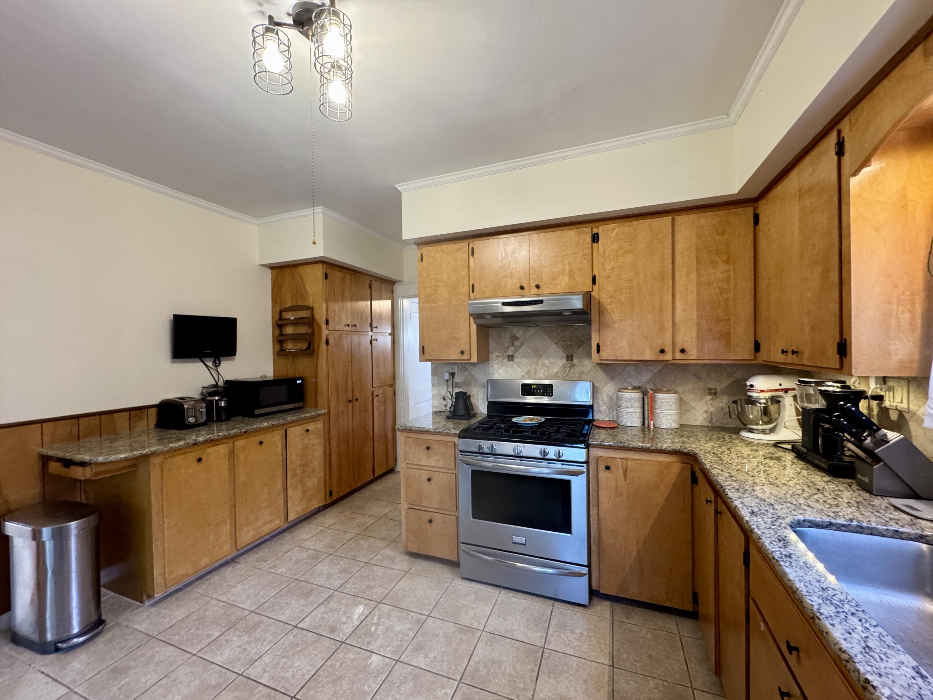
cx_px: 466
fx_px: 377
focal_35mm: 14
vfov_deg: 85.7
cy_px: 350
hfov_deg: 102.1
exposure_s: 1/60
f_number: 2.2
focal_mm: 2.22
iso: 400
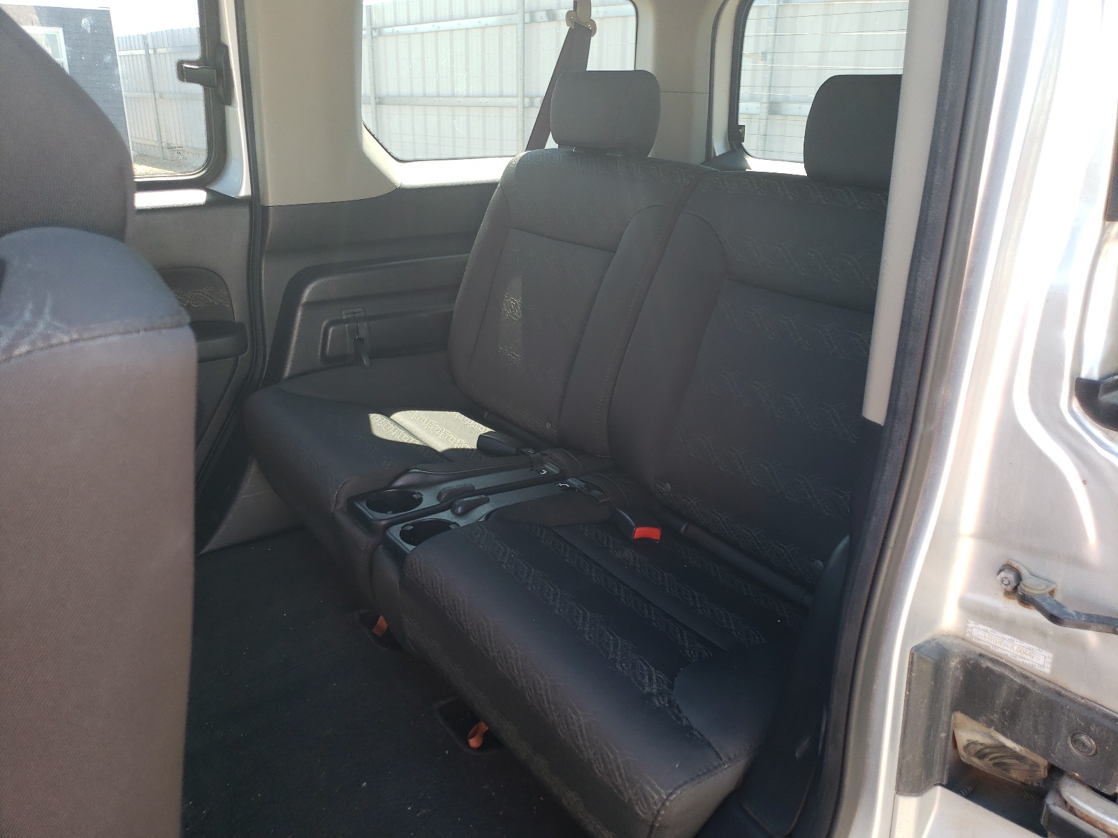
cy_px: 419
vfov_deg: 53.1
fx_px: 840
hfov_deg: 67.3
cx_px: 559
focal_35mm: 26
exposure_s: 1/120
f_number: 1.5
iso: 50
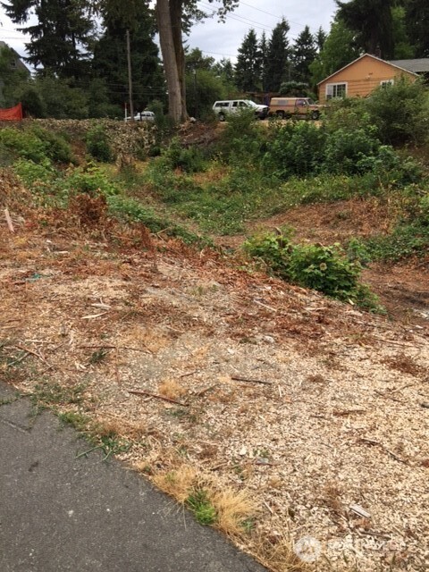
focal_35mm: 29
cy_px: 286
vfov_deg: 61.7
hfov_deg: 48.2
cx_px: 214
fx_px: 479
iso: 32
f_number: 2.2
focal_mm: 4.15
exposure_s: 1/608
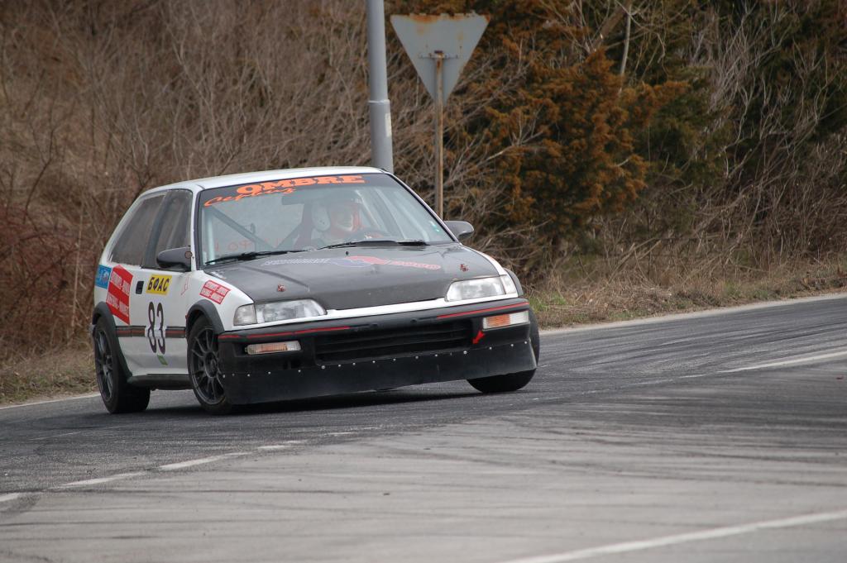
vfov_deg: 4.6
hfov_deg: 6.9
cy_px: 282
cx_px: 424
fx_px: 7052
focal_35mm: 300
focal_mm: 200
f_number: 5.6
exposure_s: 1/1000
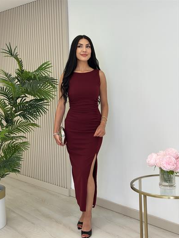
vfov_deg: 38.9
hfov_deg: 29.7
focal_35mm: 49
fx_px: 338
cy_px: 121
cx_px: 89
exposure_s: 1/366
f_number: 1.78
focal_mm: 6.86
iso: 80
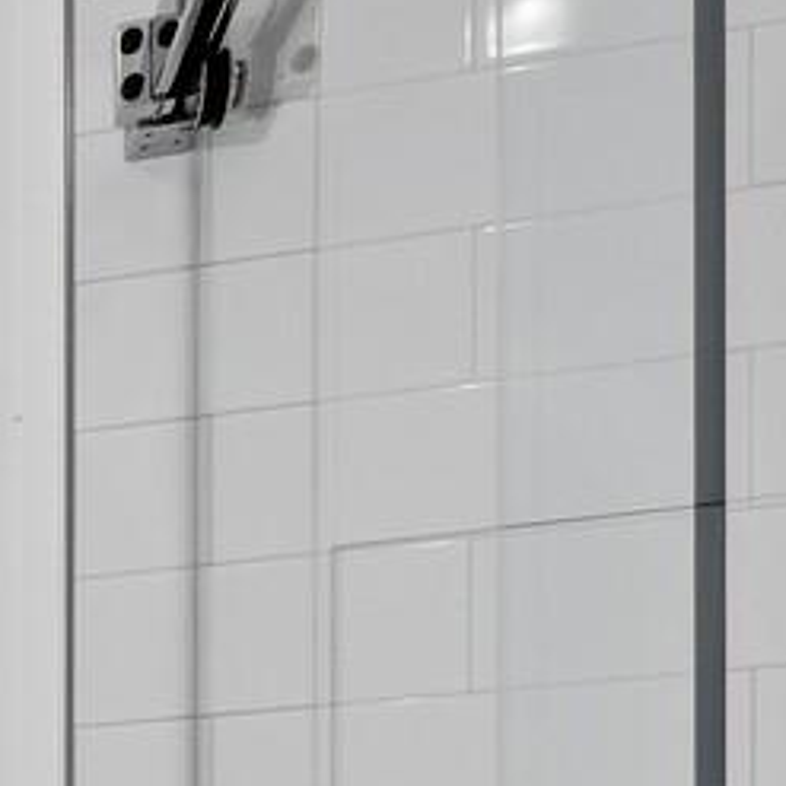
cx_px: -1025
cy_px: 1432
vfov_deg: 17.4
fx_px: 2055
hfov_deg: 14.9
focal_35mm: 80
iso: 400
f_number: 11
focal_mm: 7
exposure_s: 1/5
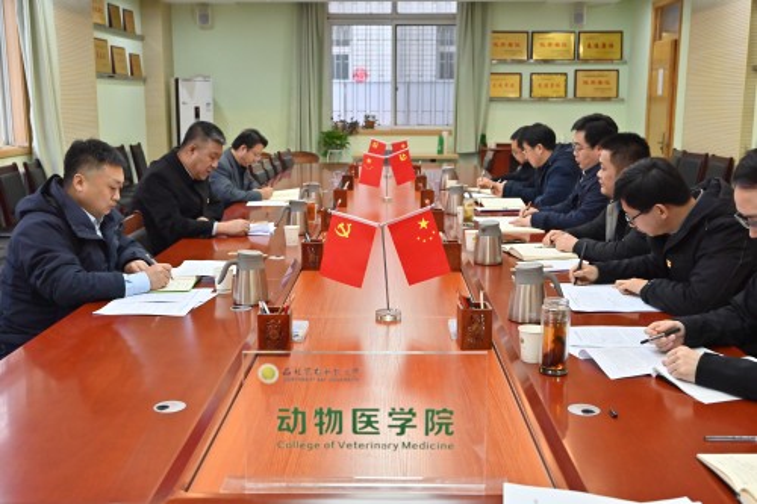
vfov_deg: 35.0
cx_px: 378
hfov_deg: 50.7
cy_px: 252
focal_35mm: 38
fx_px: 799
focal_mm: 38
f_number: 5.6
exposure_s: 1/250
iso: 3200
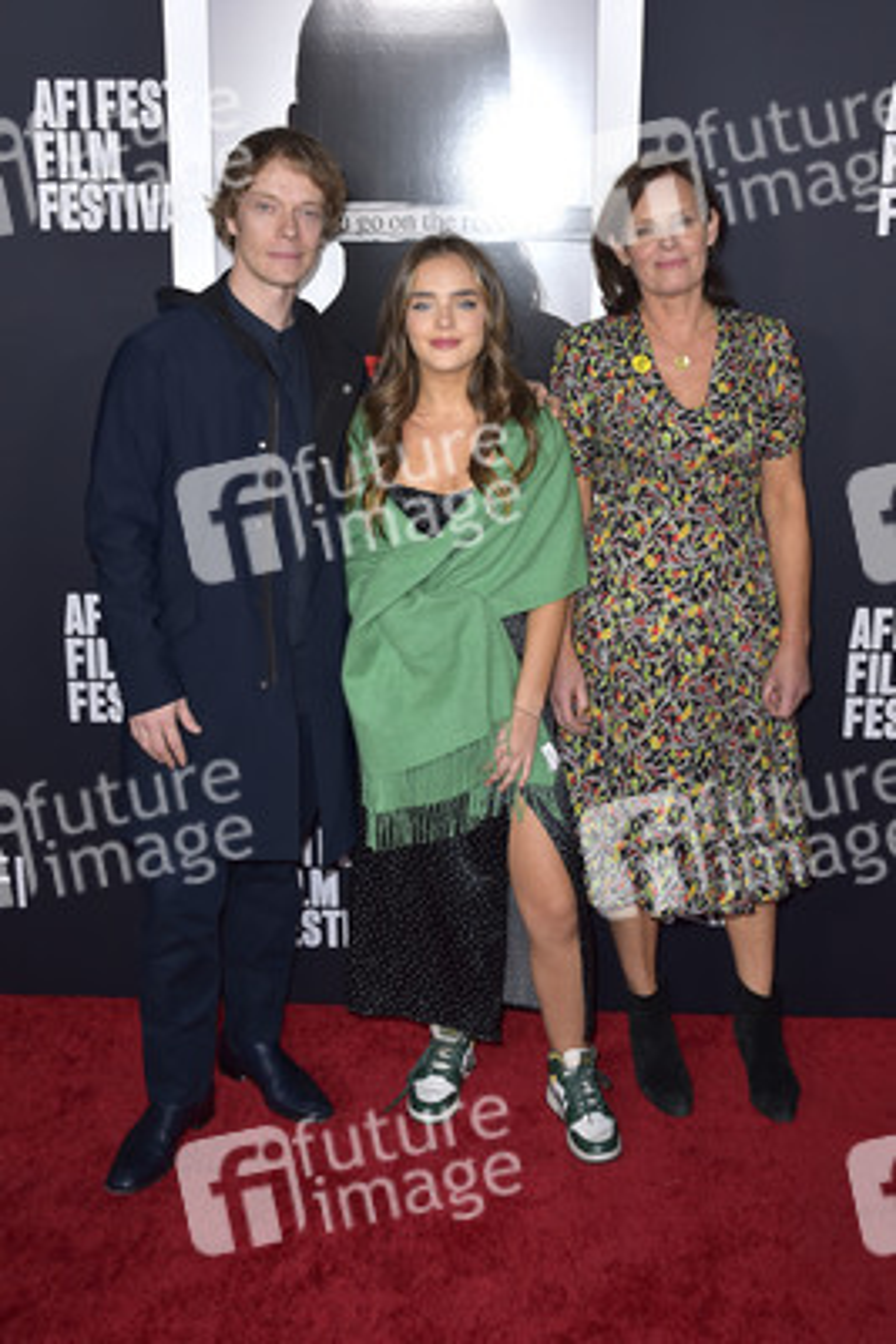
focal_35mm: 35
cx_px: 448
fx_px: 1305
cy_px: 672
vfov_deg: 54.4
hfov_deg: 37.9
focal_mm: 35
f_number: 6.3
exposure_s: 1/200
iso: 500
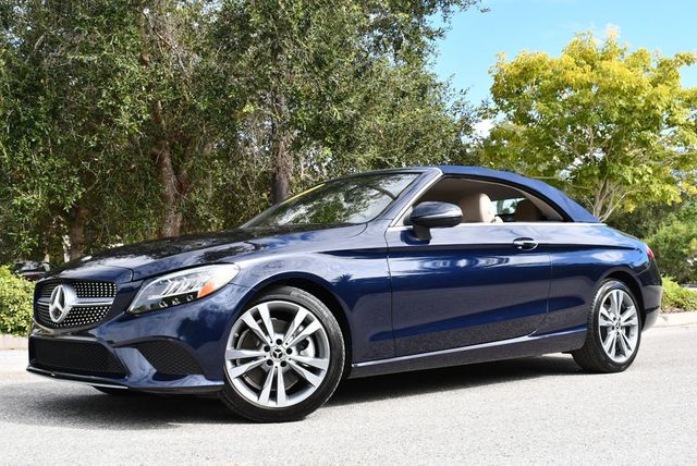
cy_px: 233
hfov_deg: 41.1
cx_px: 348
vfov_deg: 28.1
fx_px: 930
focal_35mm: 48
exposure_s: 1/250
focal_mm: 24
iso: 200
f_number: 7.1
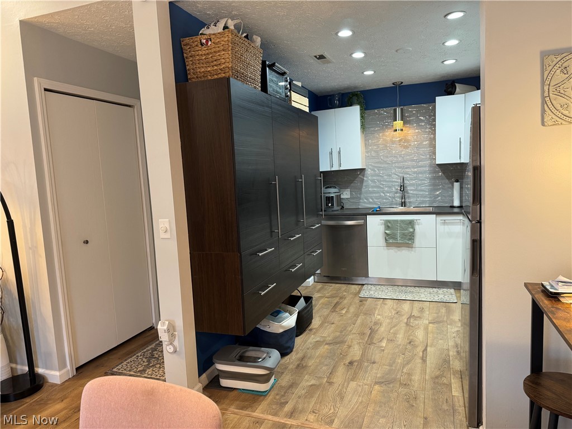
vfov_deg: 56.8
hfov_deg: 71.6
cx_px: 286
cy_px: 214
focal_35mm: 24
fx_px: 397
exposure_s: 1/60
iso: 160
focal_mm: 6.76
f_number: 1.78
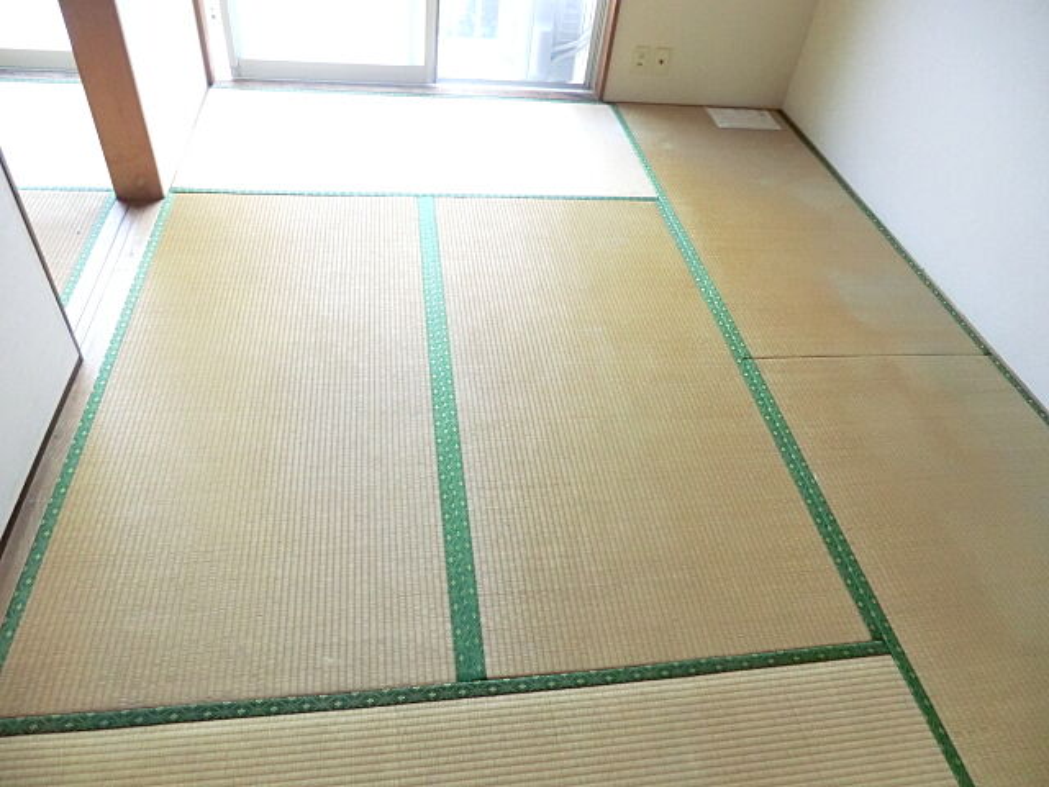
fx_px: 727
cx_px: 524
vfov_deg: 56.8
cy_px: 394
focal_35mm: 24
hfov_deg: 71.6
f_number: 3.2
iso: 640
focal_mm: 4.3
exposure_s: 1/60
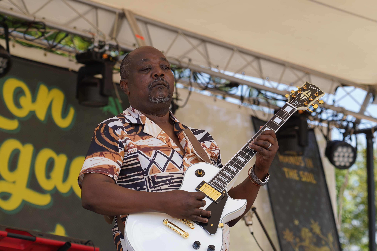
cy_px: 126
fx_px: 1623
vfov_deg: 8.9
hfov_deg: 13.2
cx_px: 214
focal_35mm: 155
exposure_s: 1/250
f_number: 5
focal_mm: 105
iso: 100
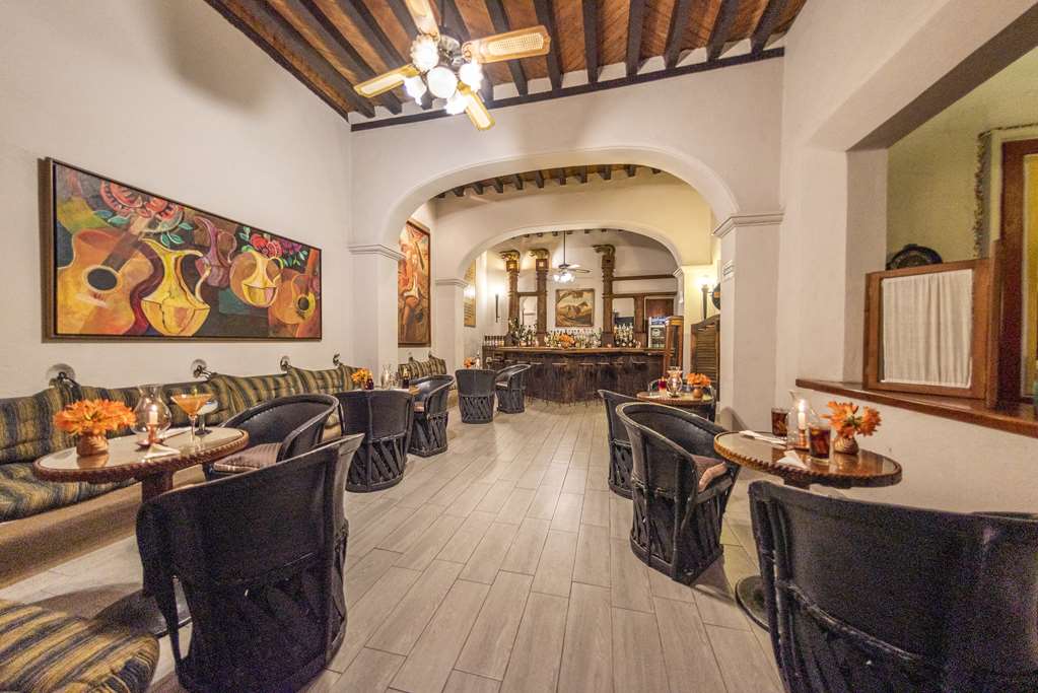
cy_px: 346
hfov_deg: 96.7
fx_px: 462
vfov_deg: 73.8
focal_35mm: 16
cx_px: 519
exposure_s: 1/60
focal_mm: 16
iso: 400
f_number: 2.8
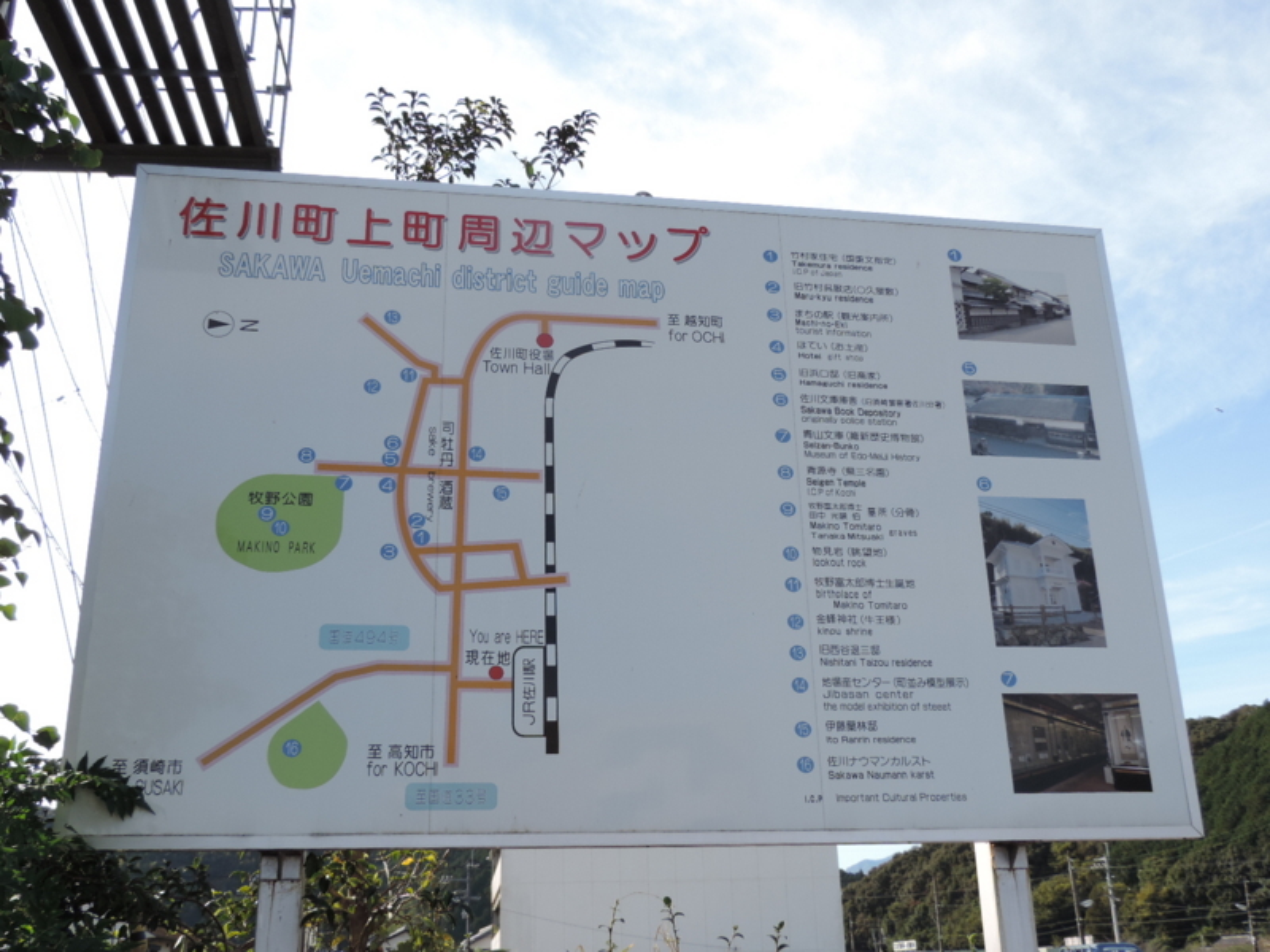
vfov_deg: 40.7
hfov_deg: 52.6
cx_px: 635
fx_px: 1284
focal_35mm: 35
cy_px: 476
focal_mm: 6.2
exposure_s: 1/500
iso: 80
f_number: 3.3
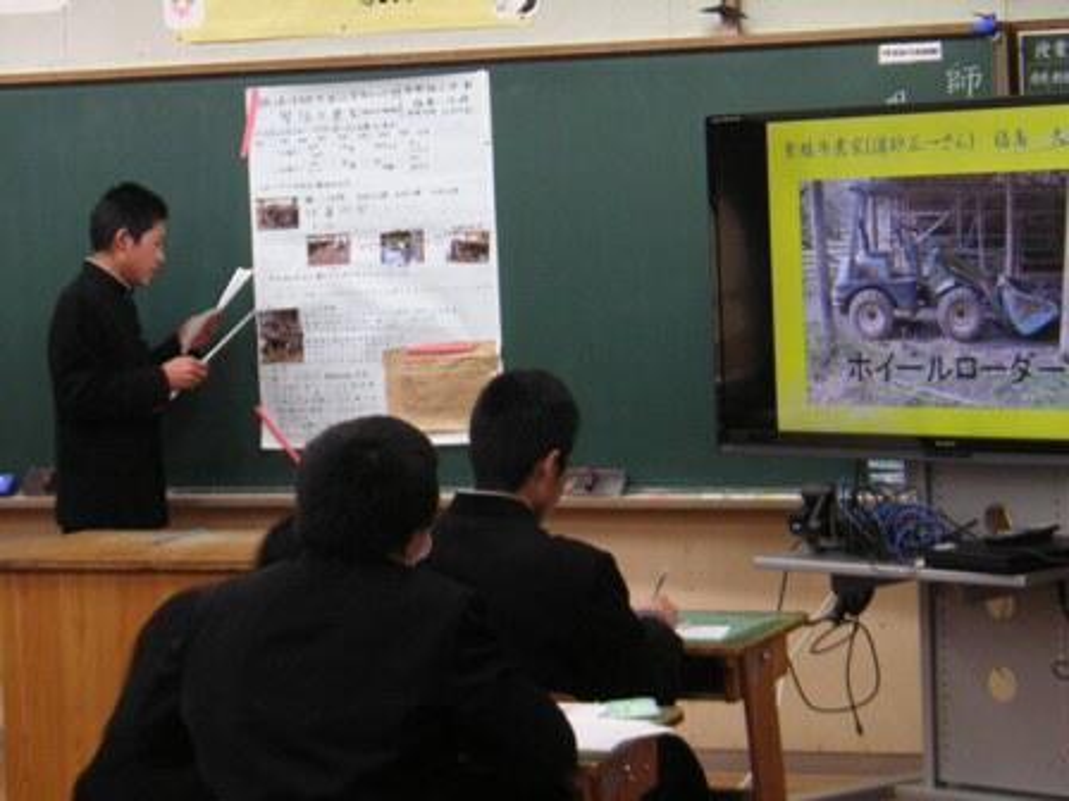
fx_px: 2347
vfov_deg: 19.4
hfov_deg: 25.7
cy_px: 400
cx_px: 534
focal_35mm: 76
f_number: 4.4
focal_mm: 12.6
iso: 100
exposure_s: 1/15
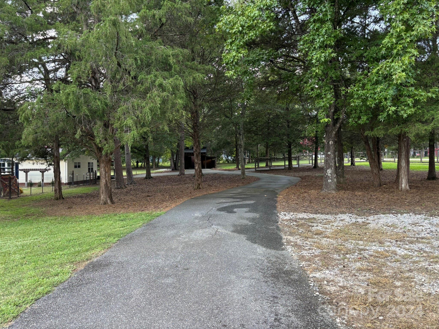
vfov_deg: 53.1
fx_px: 330
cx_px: 220
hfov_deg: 67.3
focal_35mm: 26
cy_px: 164
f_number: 1.6
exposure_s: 1/131
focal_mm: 5.96
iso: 32
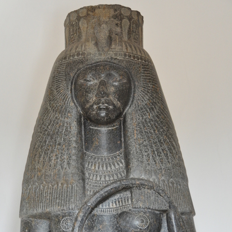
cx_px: 111
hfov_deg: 16.4
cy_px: 157
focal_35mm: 106
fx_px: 804
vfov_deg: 16.4
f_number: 4.8
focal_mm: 52
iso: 800
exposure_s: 1/80
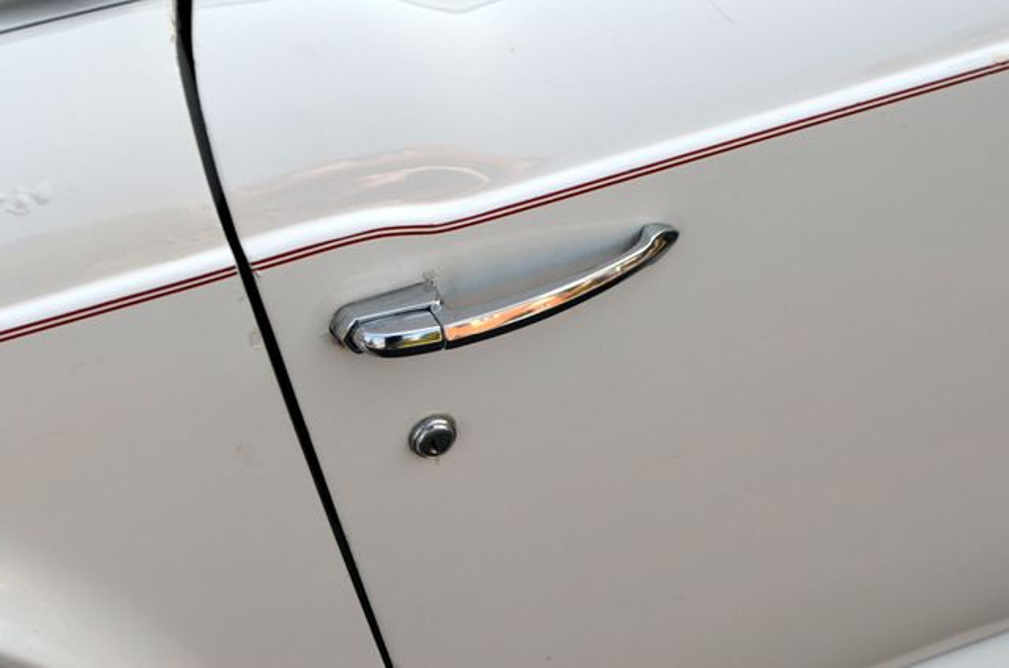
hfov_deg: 24.7
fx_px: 2308
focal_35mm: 82
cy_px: 334
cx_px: 504
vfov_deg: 16.5
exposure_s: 1/250
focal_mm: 55
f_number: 8
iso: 140
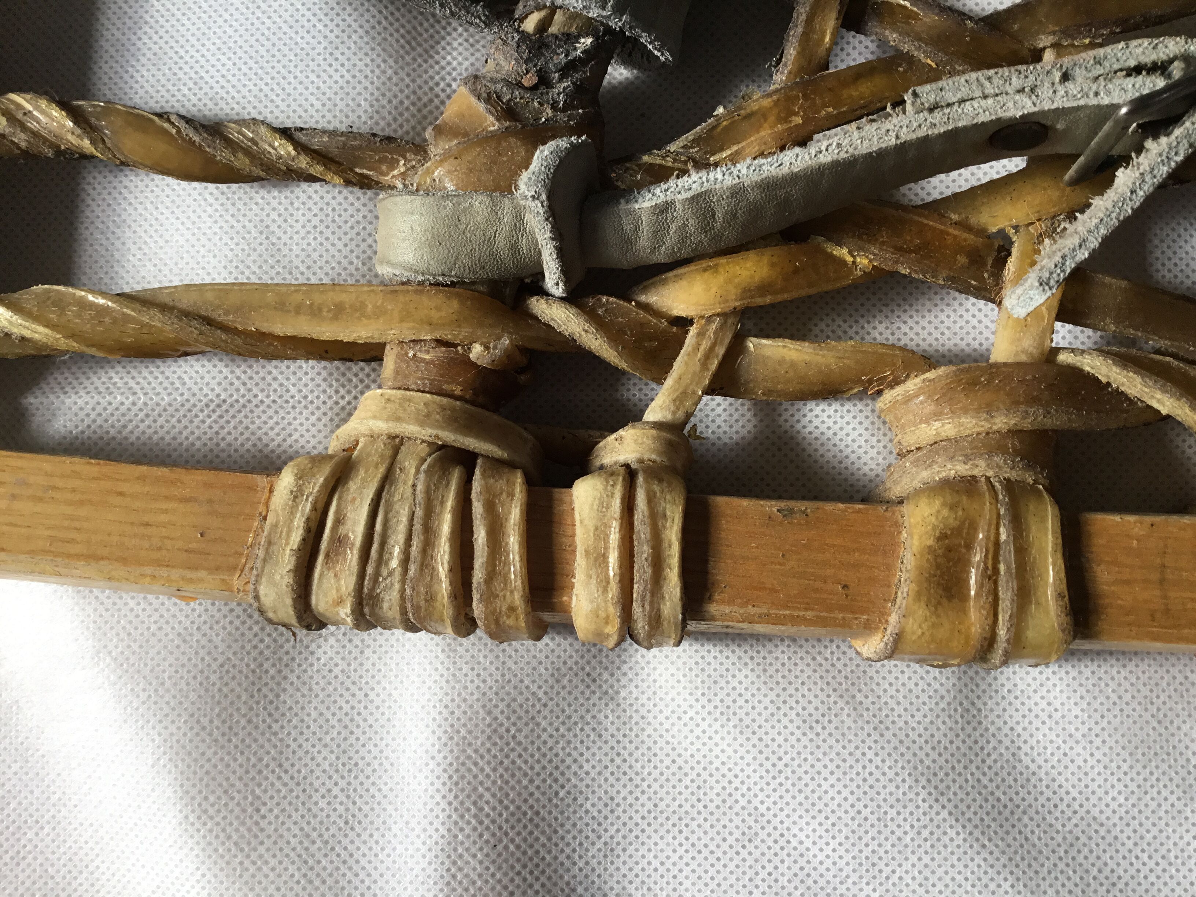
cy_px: 448
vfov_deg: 45.4
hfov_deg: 58.4
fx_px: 1071
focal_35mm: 31
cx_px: 598
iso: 40
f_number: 2.4
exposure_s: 1/100
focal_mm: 3.3
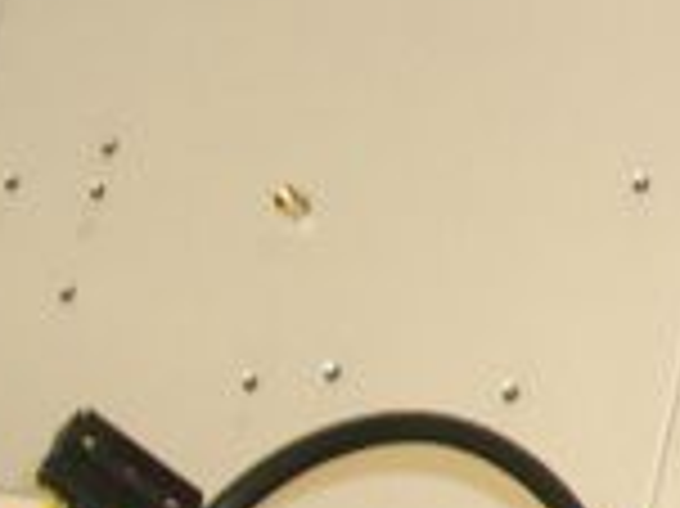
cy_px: 126
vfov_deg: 8.0
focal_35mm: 186
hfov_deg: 10.3
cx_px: 1013
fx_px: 3651
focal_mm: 5.8
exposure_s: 1/50
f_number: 2.6
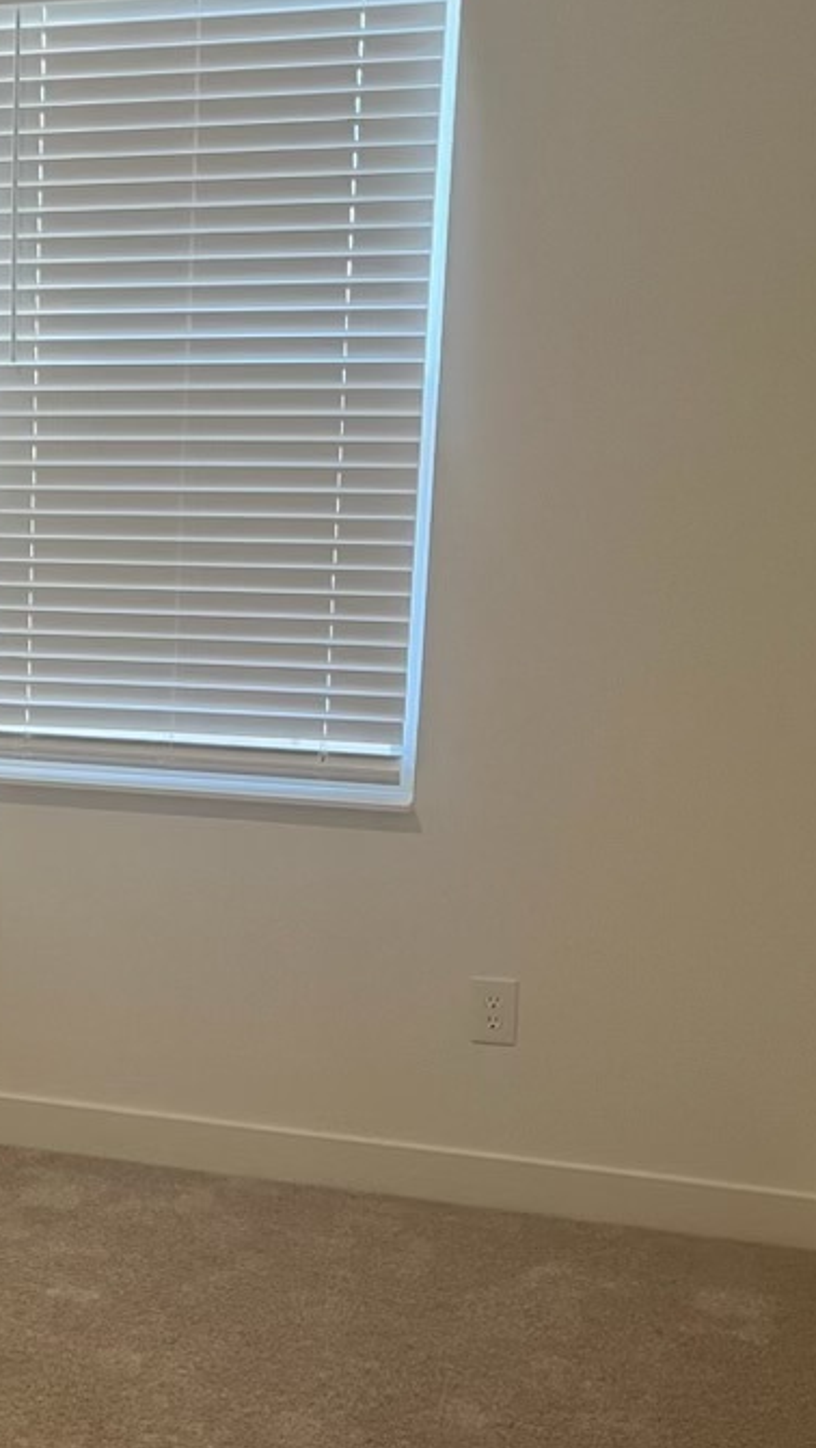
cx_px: -171
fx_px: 2075
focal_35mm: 54
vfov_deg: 38.4
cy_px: 798
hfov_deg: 20.7
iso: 100
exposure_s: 1/60
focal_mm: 5.1
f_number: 1.6
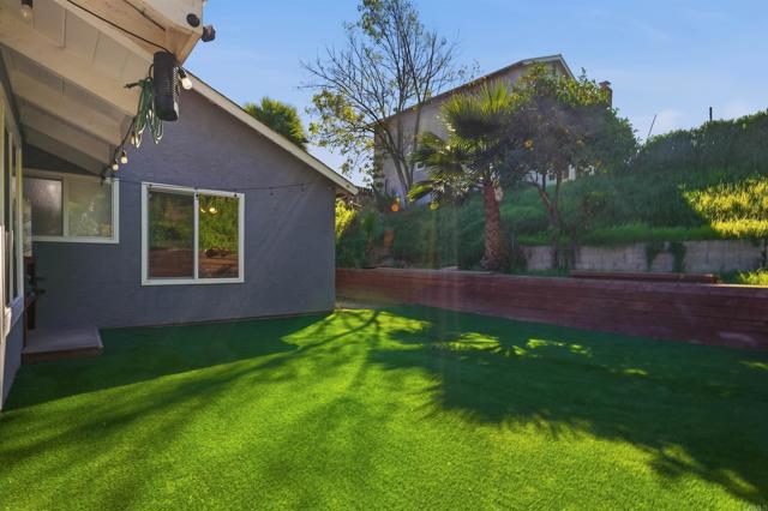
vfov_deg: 71.0
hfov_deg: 94.0
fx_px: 358
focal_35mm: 17
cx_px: 384
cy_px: 256
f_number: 11
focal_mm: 16.8
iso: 125
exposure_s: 1/320
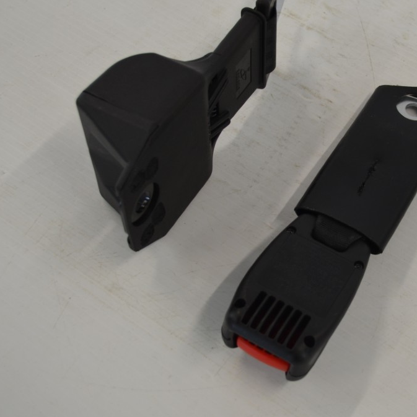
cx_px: 304
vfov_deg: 30.0
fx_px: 777
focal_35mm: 57
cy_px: 196
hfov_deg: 29.7
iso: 400
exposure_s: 1/100
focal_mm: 26
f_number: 5
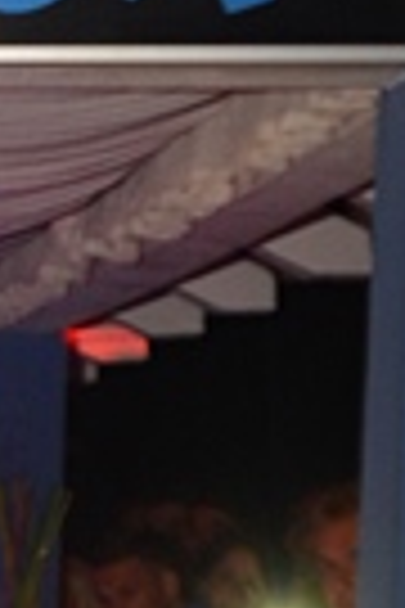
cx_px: -668
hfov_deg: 6.1
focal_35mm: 214
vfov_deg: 9.2
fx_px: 3611
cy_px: 1058
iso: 1250
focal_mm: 32
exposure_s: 1/15
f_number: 4.5
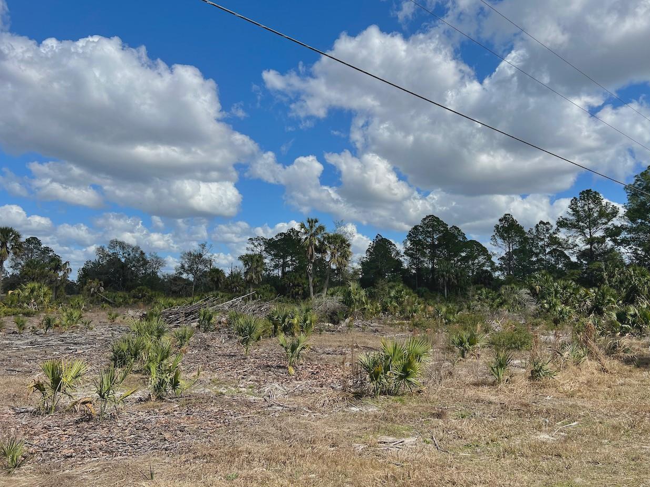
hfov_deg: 65.3
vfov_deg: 51.3
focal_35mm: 27
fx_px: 507
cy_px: 236
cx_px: 337
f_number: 1.5
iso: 50
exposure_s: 1/6993
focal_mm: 5.7
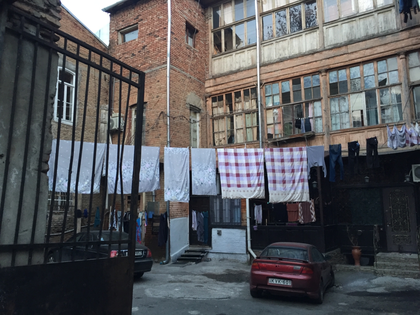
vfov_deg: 48.2
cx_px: 210
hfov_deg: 61.7
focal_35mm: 29
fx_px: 352
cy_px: 158
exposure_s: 1/33
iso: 125
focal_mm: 4.15
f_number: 2.2
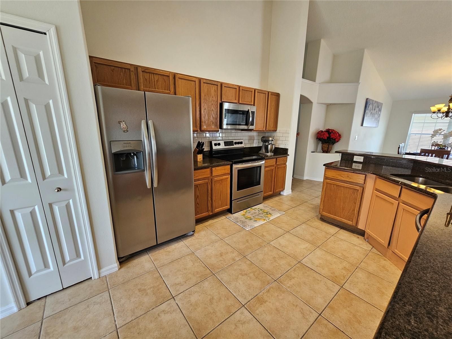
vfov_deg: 89.9
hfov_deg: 106.2
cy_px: 170
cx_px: 226
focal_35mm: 13
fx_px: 170
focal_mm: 2.2
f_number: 2.2
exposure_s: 1/60
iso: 100
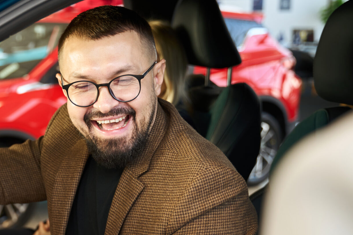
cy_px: 198
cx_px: 40
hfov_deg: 26.0
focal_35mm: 76
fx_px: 741
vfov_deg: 17.8
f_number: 2.8
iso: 800
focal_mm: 36.3
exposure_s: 1/250
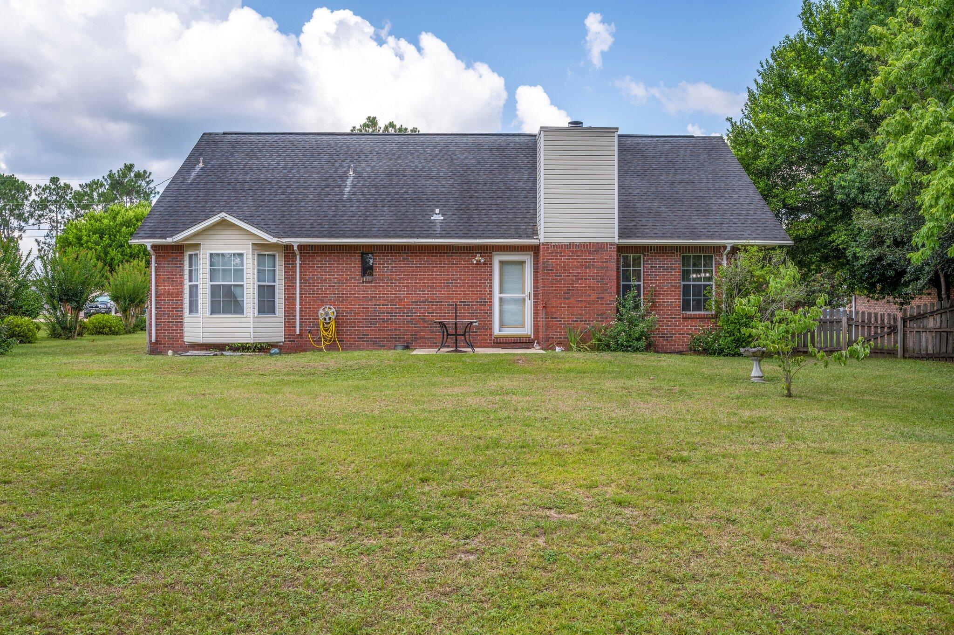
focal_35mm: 30
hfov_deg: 62.0
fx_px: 794
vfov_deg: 43.5
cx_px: 477
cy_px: 318
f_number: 9
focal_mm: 30
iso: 100
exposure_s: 1/160
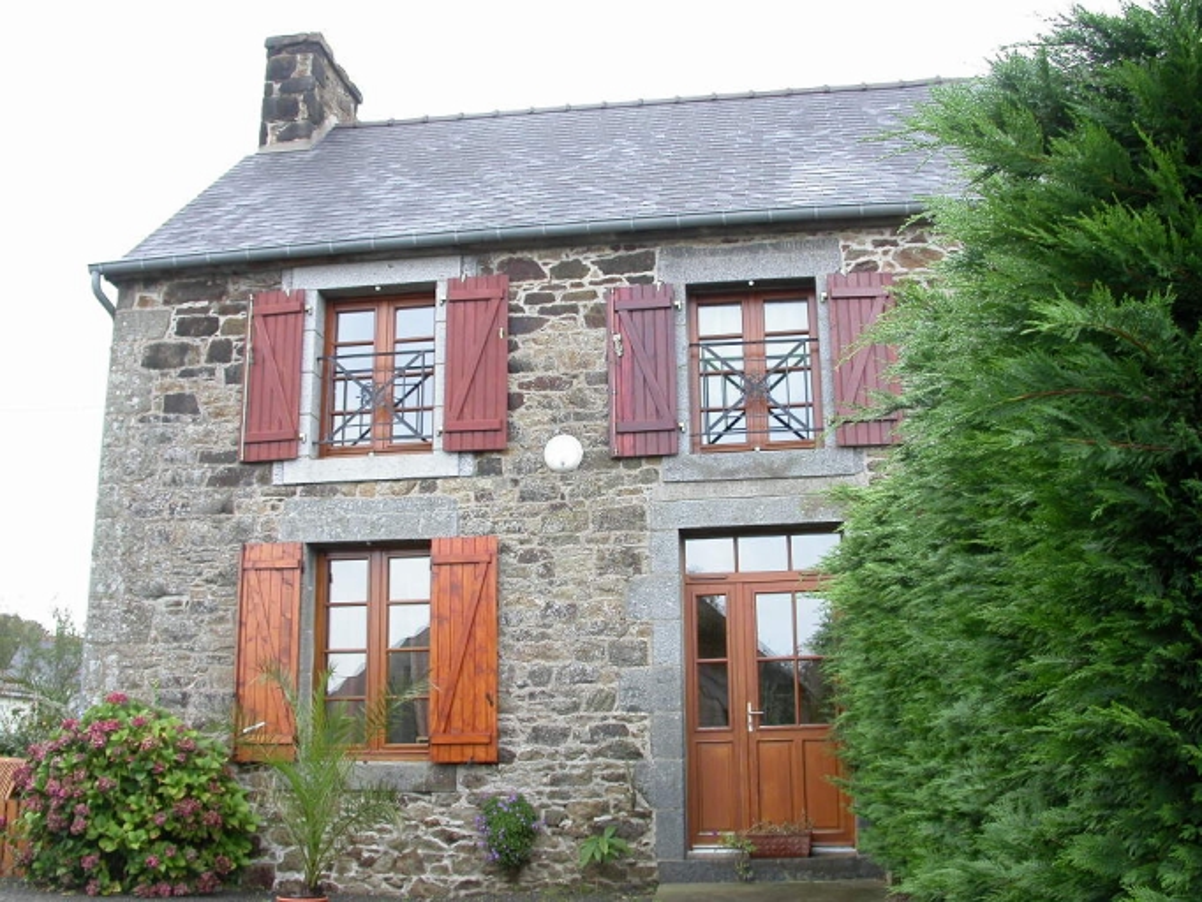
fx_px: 1320
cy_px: 451
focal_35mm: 38
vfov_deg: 37.7
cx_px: 601
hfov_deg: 49.0
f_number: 3.7
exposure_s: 1/98.6
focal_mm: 7.85
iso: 100
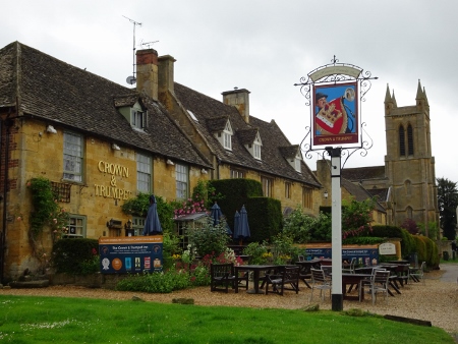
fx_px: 662
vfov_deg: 29.1
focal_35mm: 50
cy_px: 172
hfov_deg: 38.2
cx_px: 229
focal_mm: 8.51
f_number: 4.5
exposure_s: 1/125
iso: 80
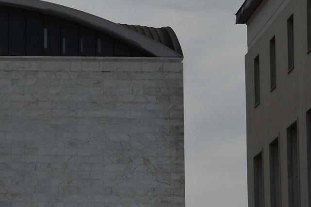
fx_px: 2133
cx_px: -78
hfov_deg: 8.2
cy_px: 43
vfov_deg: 5.6
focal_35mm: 247
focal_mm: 66
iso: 800
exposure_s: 1/1600
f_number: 16
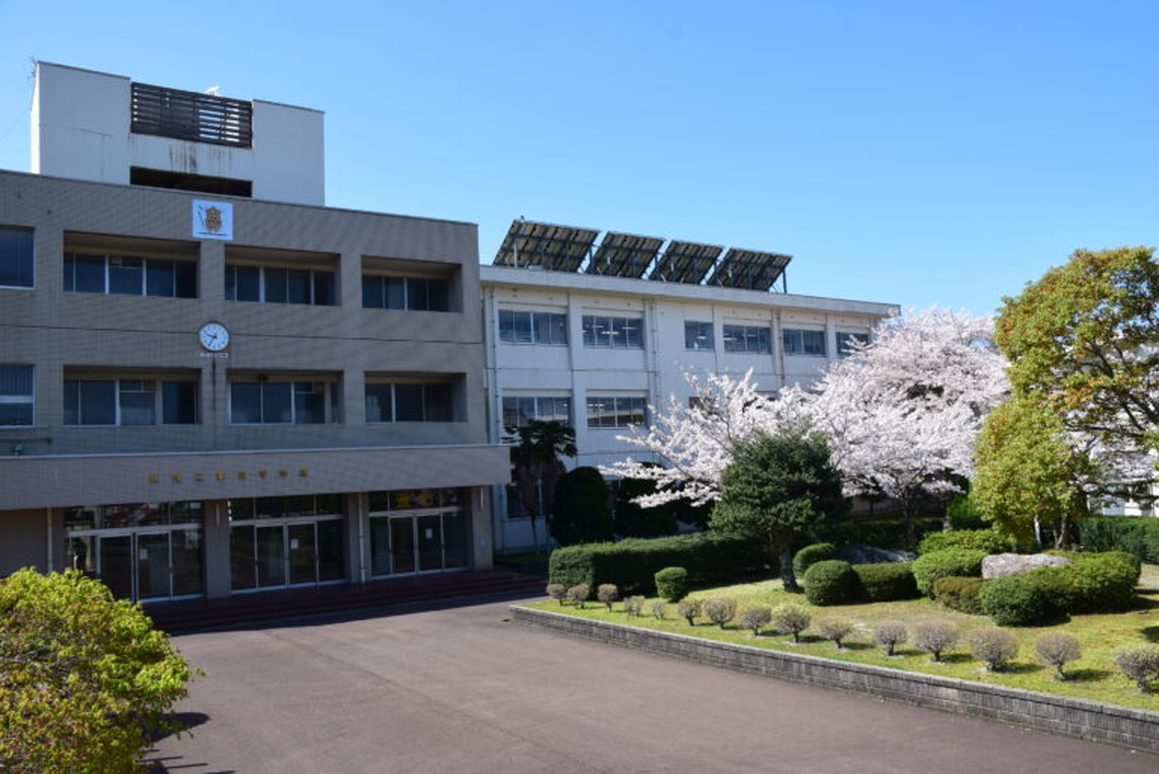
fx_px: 966
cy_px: 387
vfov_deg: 43.7
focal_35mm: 30
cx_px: 580
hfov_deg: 61.9
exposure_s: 1/320
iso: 400
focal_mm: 20
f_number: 10
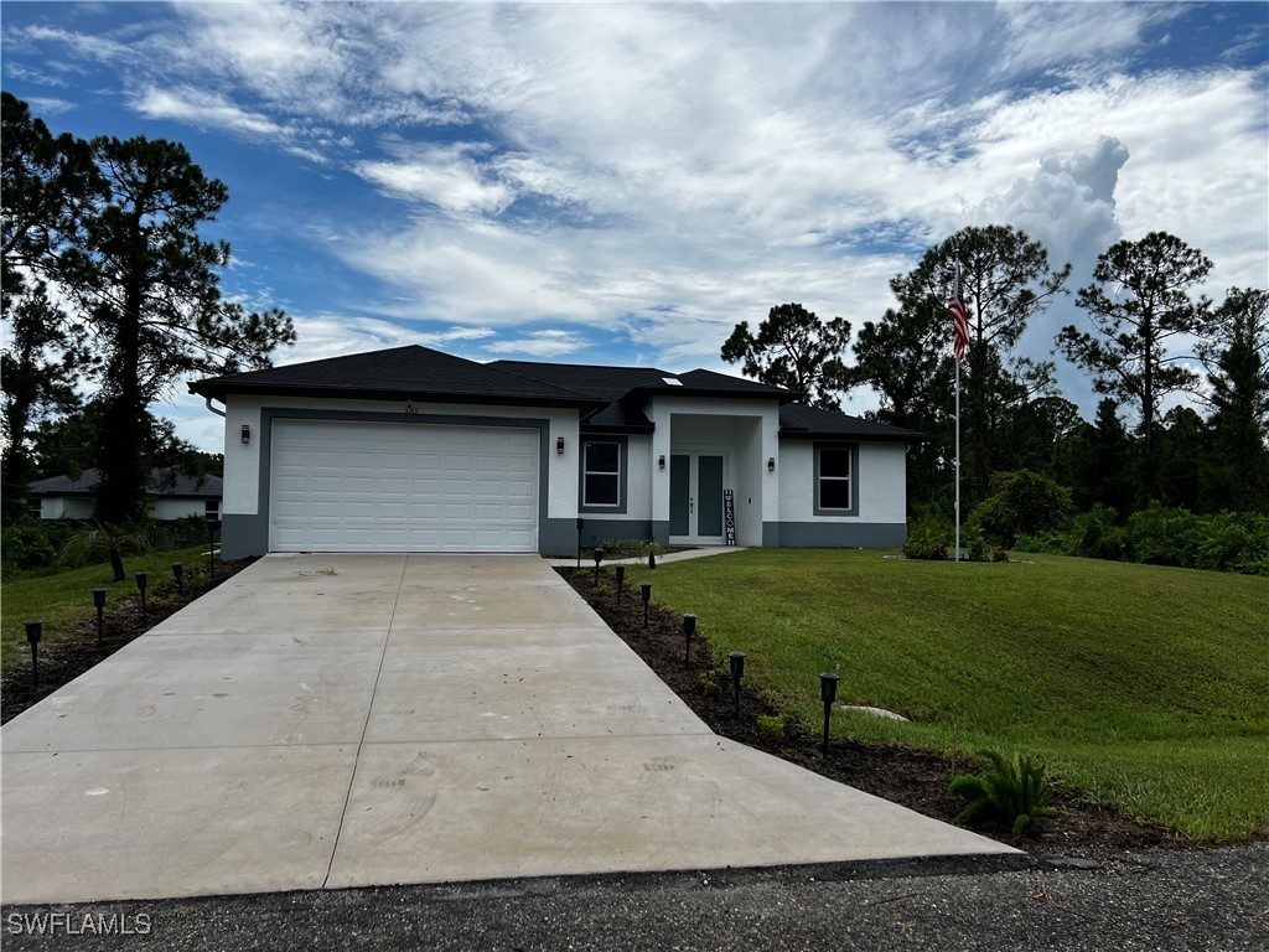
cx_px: 634
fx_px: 953
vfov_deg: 53.1
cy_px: 476
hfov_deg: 67.3
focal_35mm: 26
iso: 50
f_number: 1.5
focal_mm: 5.7
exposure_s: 1/5882
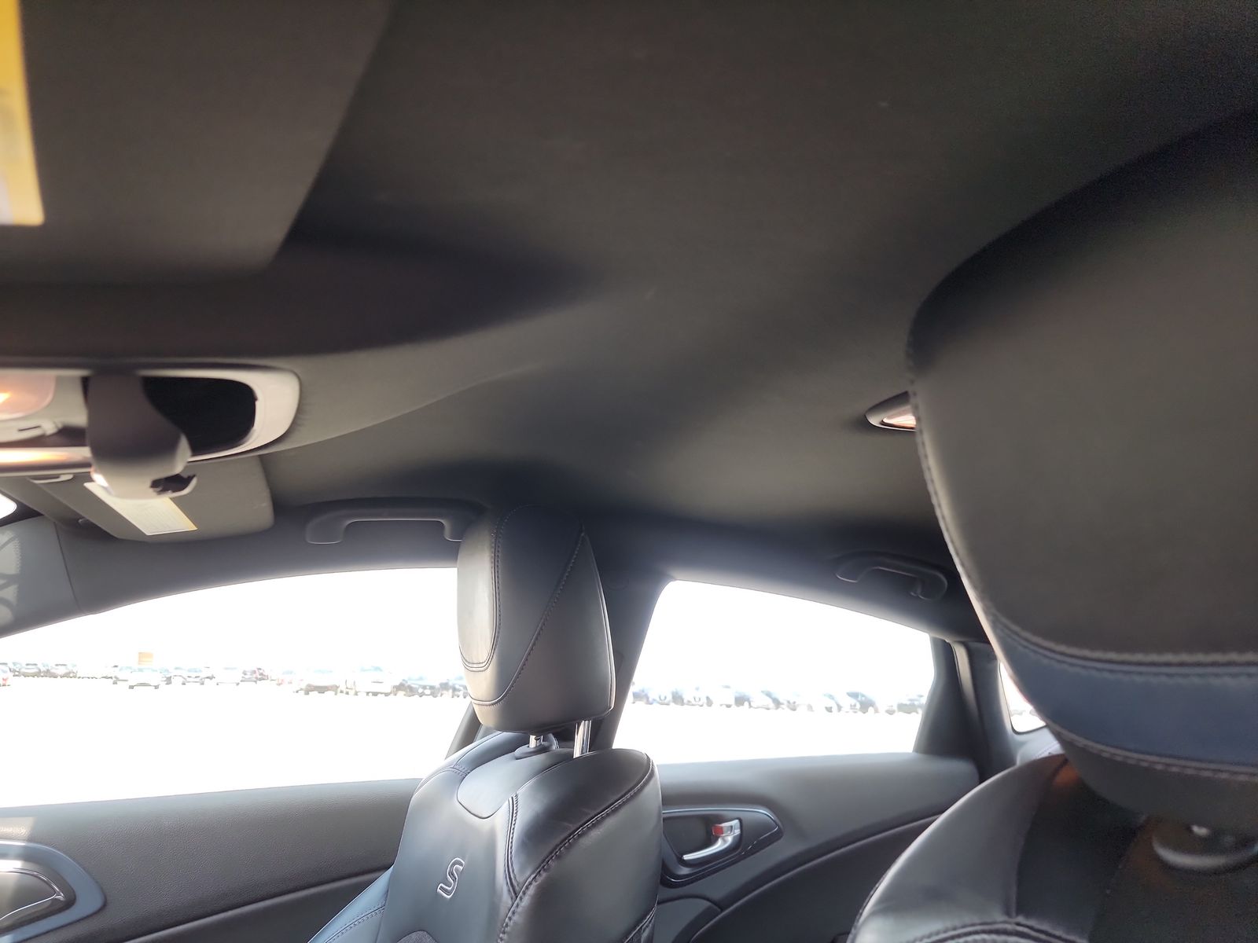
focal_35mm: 24
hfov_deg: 71.6
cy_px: 472
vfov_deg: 56.8
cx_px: 629
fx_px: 872
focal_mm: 6.7
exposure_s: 1/59
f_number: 1.8
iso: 52
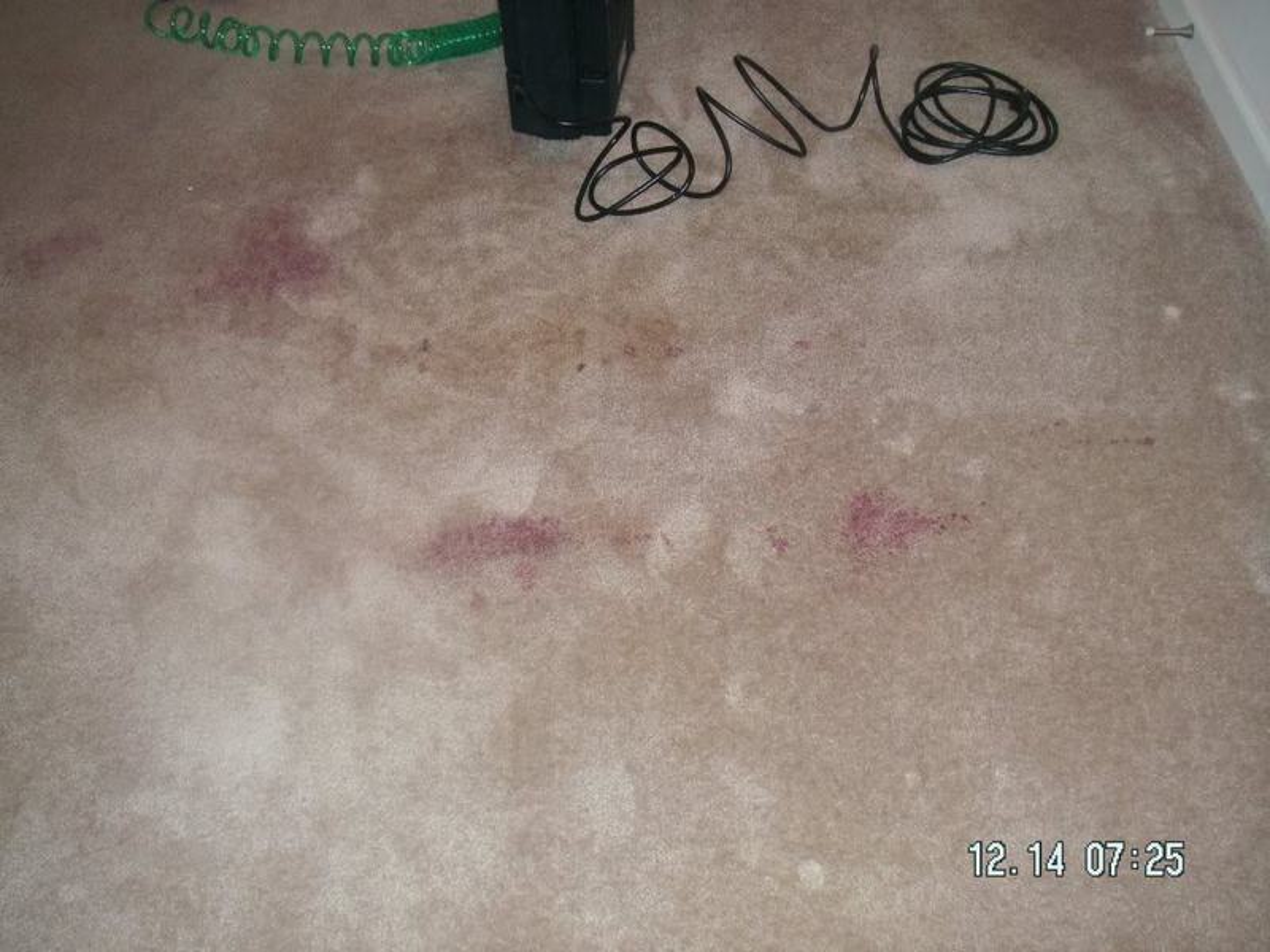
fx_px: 1394
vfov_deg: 37.7
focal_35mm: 38
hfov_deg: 49.0
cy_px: 476
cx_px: 635
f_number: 3.3
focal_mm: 6.3
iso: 160
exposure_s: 1/45
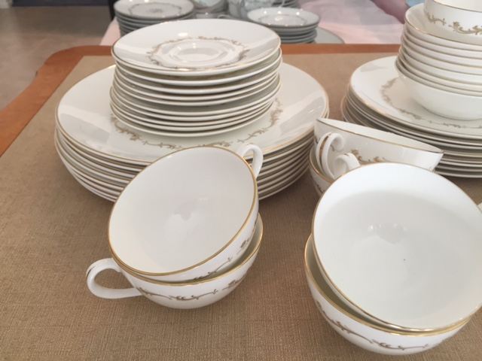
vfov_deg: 48.2
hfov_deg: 61.7
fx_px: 404
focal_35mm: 29
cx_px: 241
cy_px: 180
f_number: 2.2
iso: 80
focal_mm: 4.15
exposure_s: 1/30
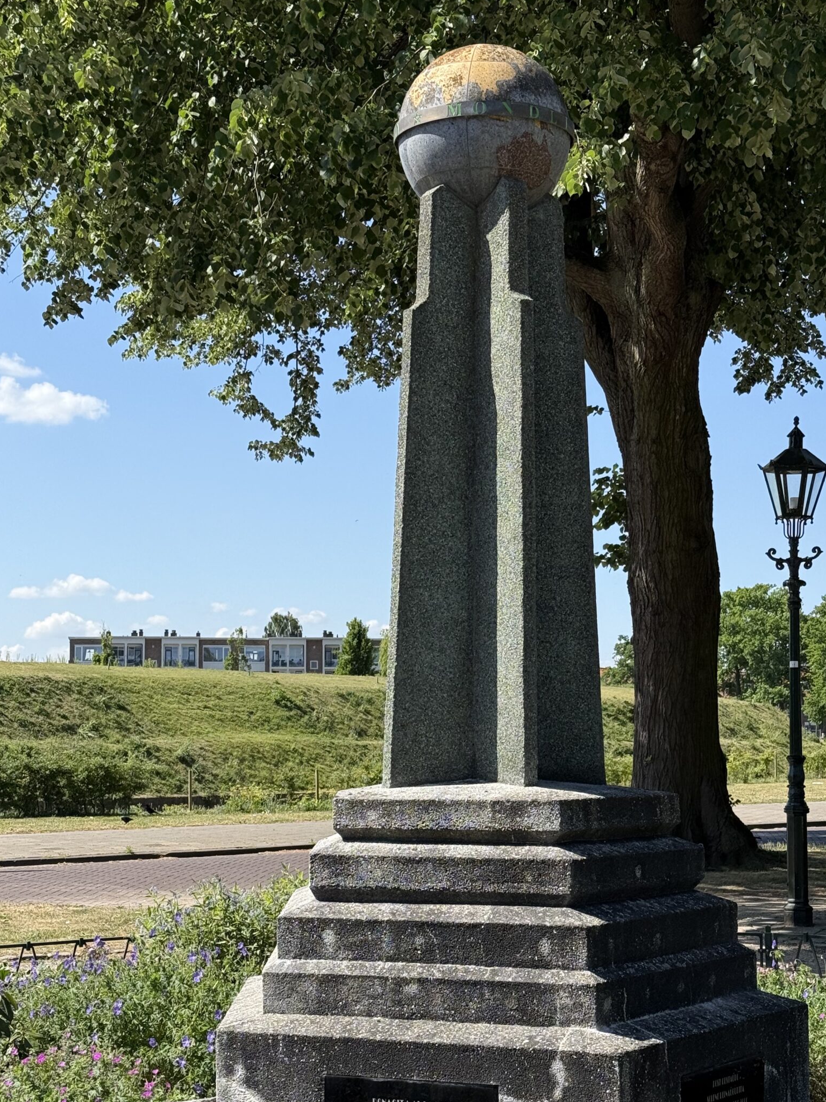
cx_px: 419
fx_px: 1909
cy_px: 622
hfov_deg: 24.4
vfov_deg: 32.1
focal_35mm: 60
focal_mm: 6.76
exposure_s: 1/3096
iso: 64
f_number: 1.78
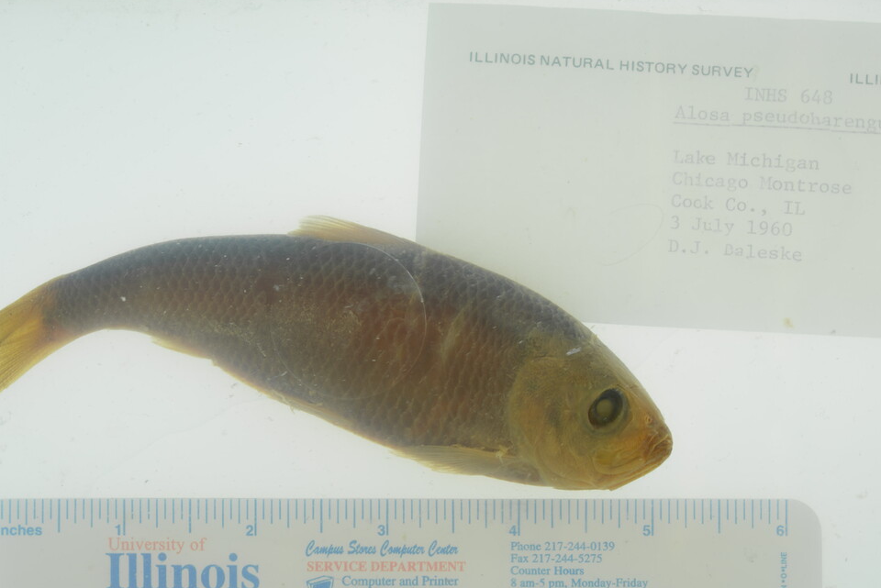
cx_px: 448
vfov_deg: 18.2
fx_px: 1836
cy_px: 347
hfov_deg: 27.0
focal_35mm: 75
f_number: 14
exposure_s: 1/40
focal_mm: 60
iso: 100
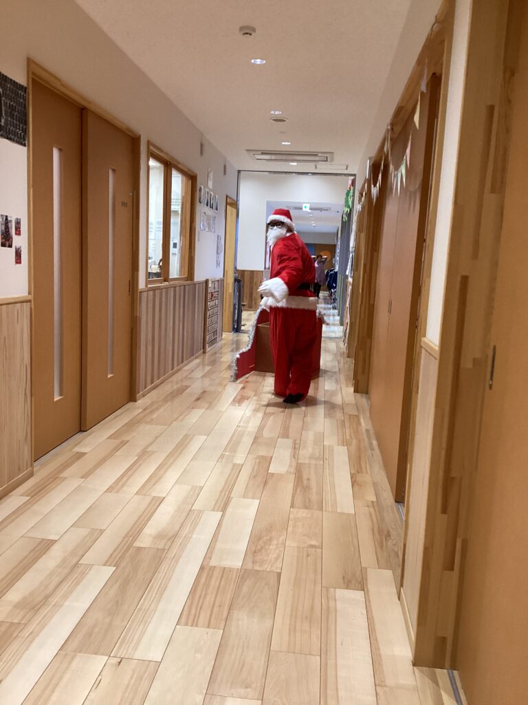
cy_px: 352
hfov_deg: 45.4
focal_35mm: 31
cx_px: 264
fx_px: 630
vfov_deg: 58.4
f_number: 2.4
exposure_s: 1/50
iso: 100
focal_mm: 3.3
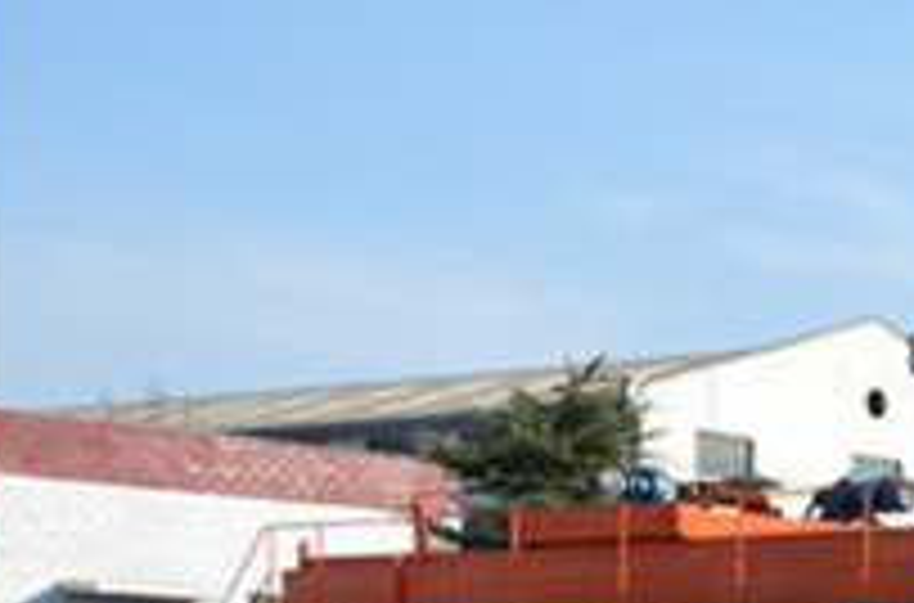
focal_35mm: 100
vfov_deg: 12.7
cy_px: 961
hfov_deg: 16.9
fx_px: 2531
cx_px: 1657
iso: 125
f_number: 8
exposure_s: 1/250
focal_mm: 18
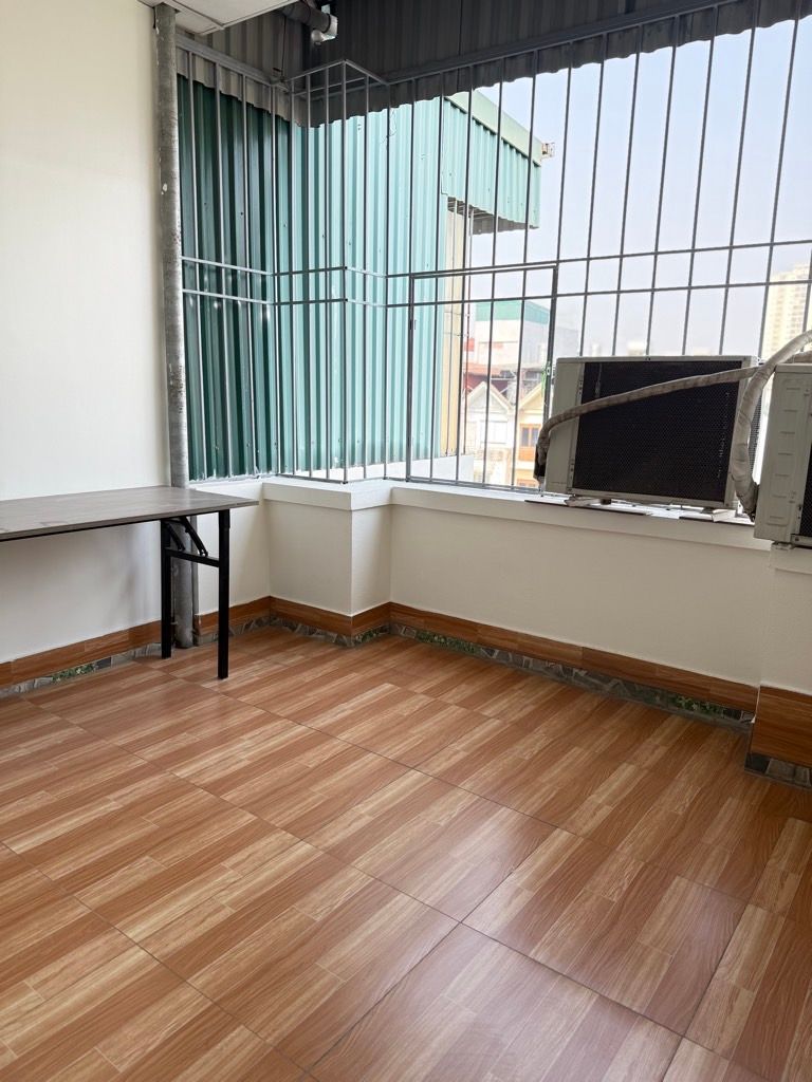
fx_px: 751
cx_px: 406
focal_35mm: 24
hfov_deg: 56.8
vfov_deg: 71.6
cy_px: 541
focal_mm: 6.76
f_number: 1.78
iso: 80
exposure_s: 1/376
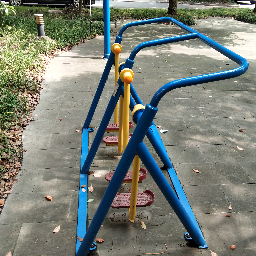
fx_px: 310
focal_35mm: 37
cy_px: 129
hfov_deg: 44.9
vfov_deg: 44.9
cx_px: 136
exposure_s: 1/111
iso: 50
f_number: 2.2
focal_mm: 3.69
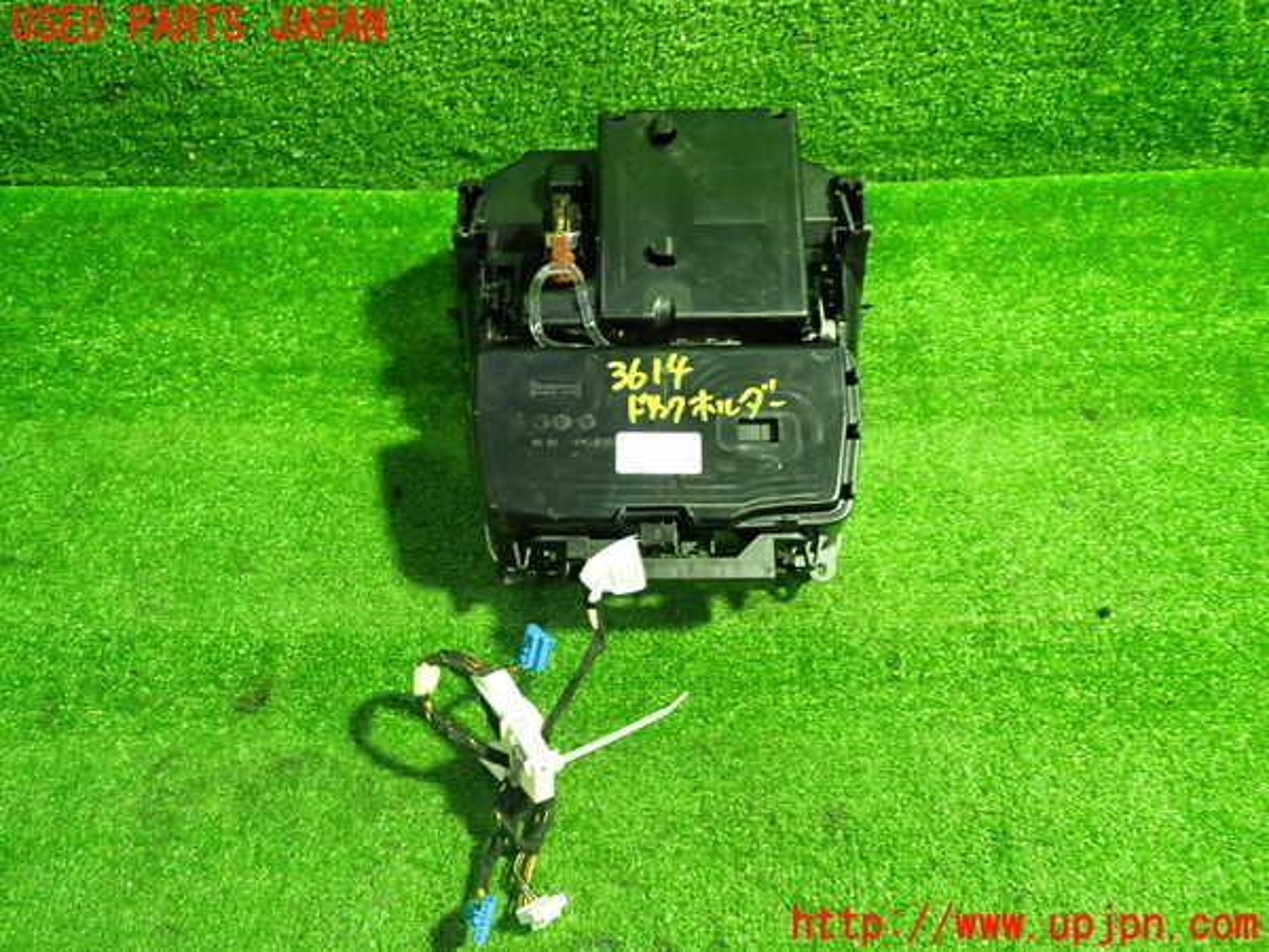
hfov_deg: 60.0
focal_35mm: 30
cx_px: 634
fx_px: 1100
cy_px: 476
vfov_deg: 46.8
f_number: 2.3
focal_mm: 5.4
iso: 500
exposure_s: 1/30
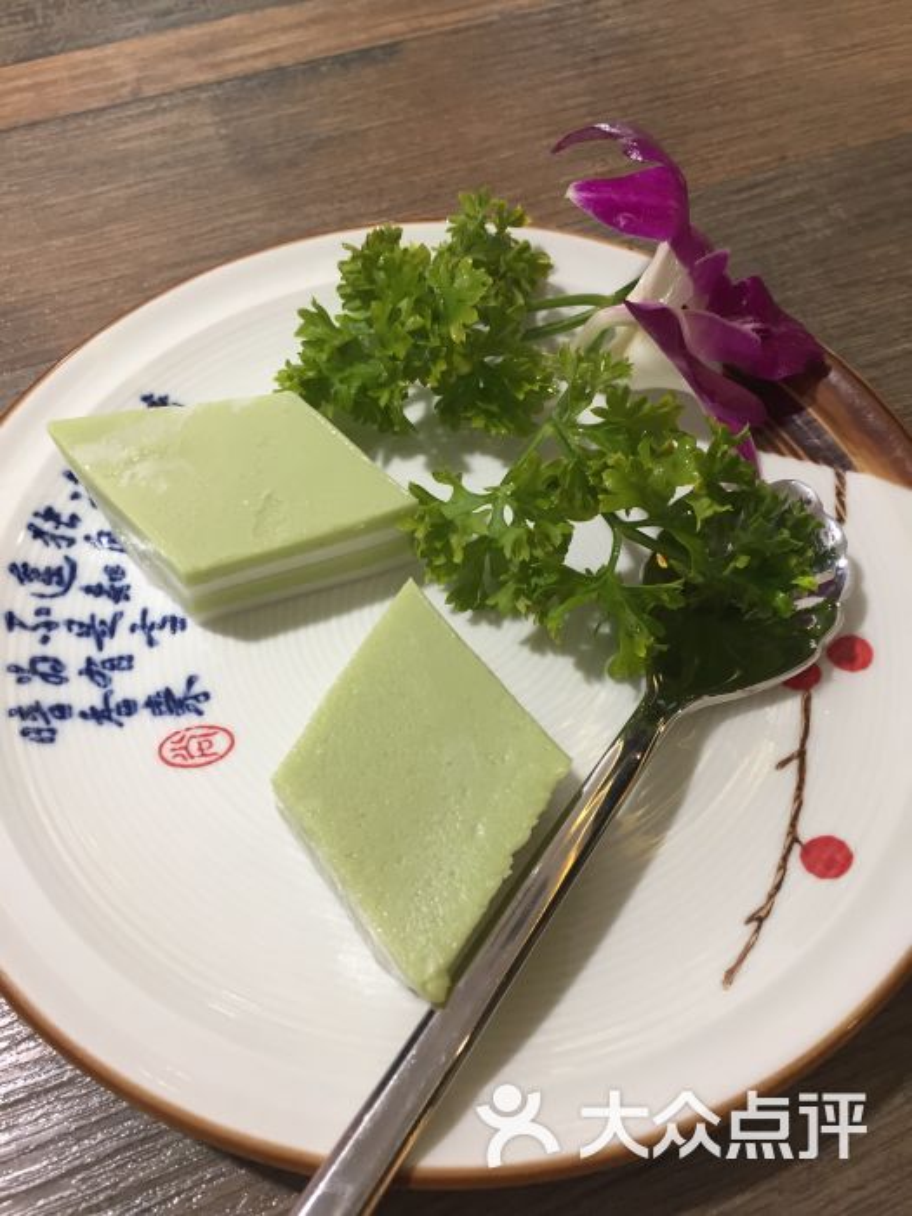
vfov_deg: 61.7
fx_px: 1019
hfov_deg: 48.2
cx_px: 456
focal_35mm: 29
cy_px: 608
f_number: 2.2
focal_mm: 4.15
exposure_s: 1/33
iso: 80
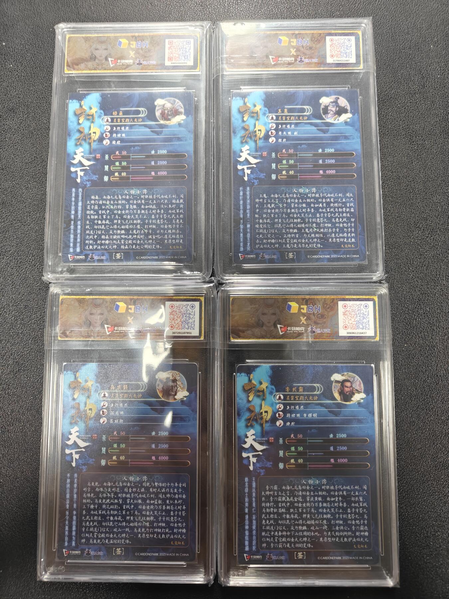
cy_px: 300
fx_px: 415
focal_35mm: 24
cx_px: 224
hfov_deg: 56.8
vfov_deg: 71.6
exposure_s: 1/50
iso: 160
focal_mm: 5.59
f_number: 1.8
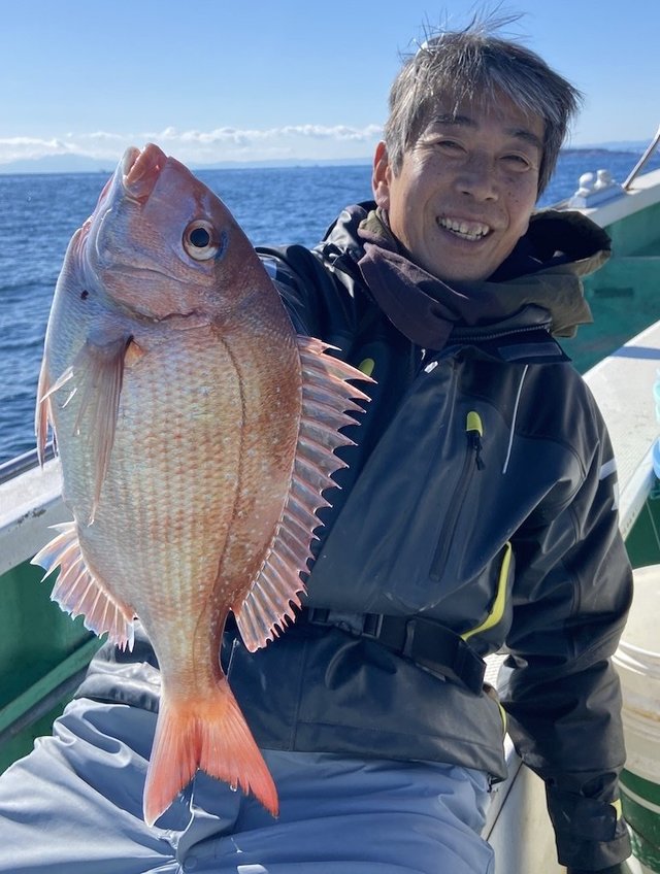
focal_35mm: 26
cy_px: 437
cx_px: 330
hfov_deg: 53.2
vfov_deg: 67.2
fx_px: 658
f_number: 1.8
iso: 32
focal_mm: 4.25
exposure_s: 1/1287
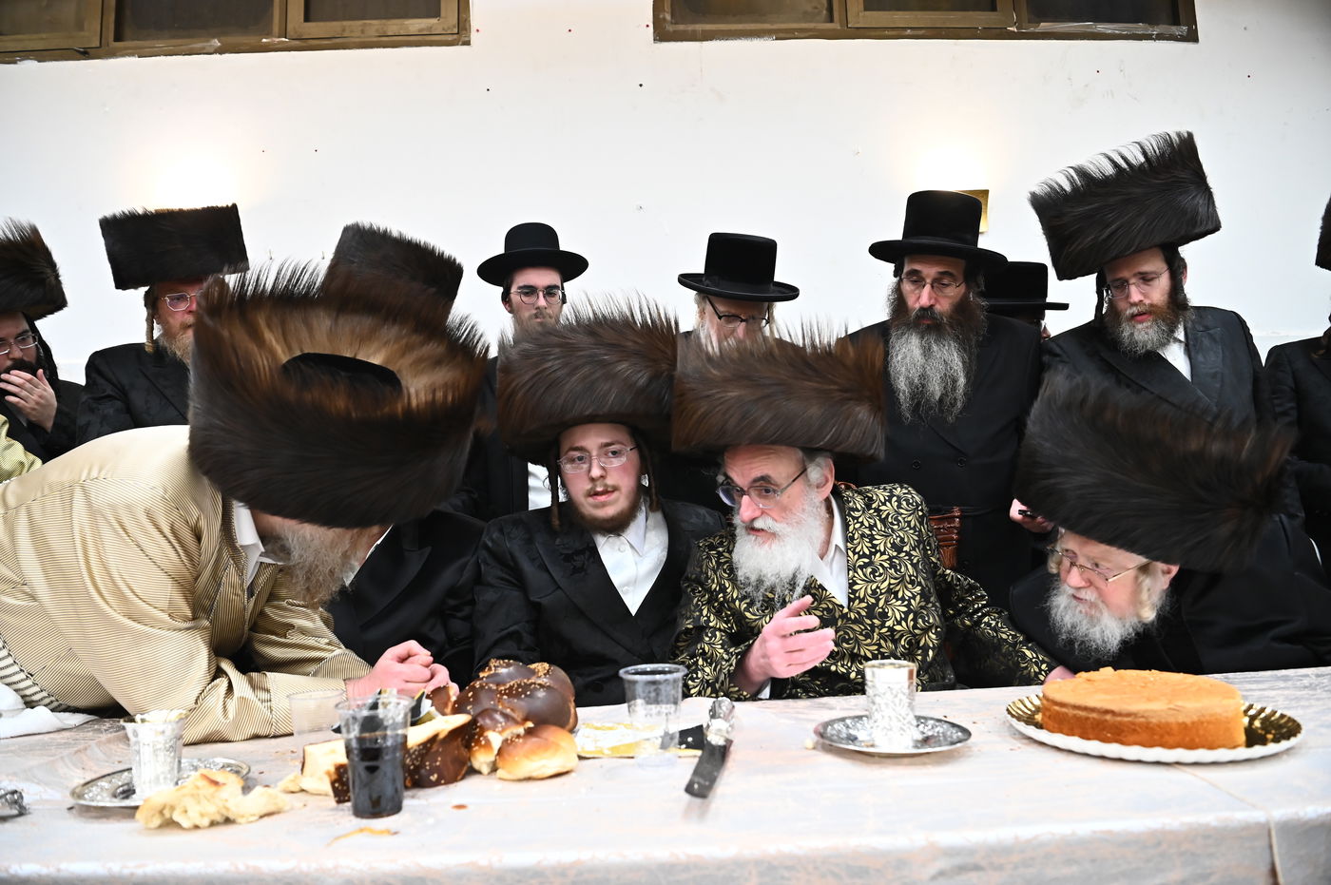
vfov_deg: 53.1
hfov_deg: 73.8
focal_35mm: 24
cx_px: 666
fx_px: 887
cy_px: 442
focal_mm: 24
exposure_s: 1/200
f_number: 4.5
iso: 2500
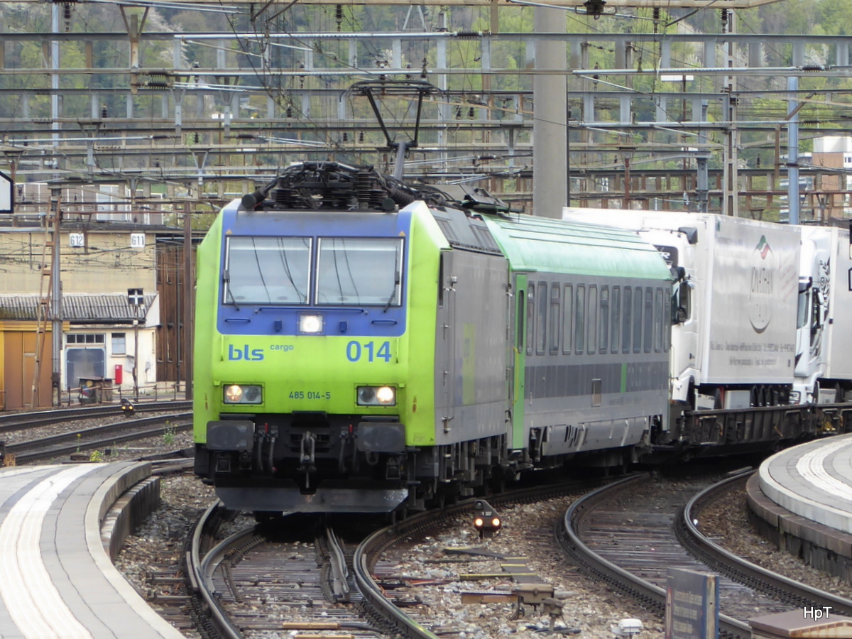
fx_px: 5858
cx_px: 426
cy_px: 320
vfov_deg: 6.2
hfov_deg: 8.3
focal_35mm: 238
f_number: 5.6
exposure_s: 1/80
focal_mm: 38.4
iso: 80
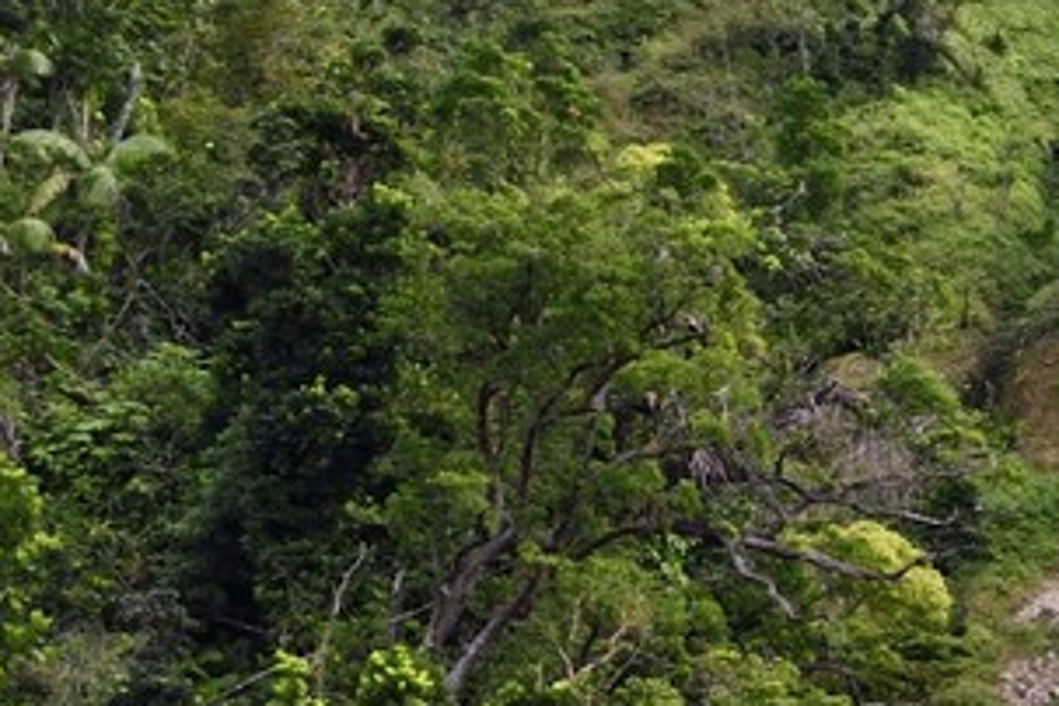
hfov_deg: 11.5
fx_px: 4030
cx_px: 2782
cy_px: 1028
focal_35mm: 137
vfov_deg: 9.7
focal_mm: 26
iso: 800
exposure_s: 1/160
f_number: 13
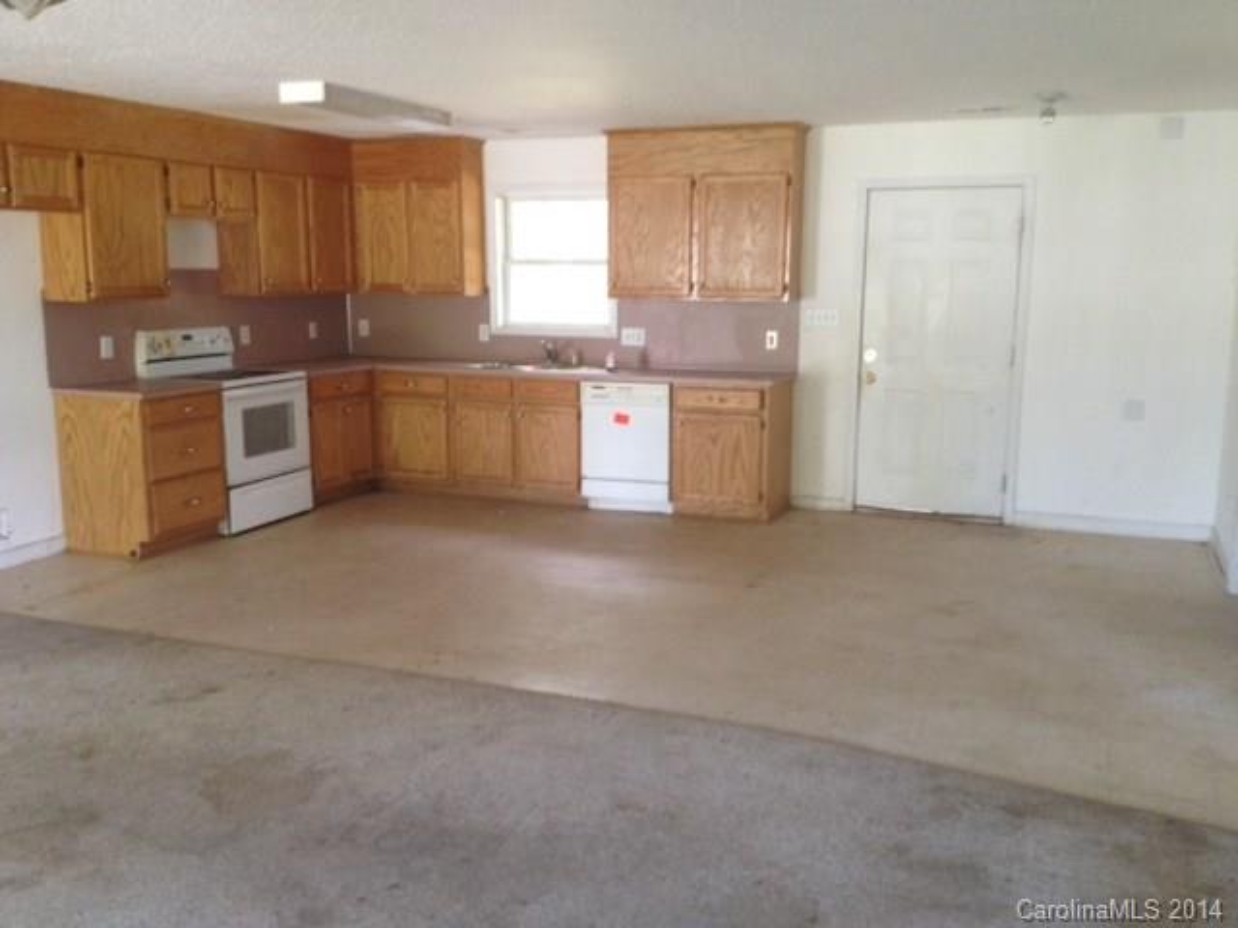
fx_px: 1252
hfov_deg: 52.6
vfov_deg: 40.7
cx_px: 619
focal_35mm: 35
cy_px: 464
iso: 100
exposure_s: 1/20
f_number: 2.4
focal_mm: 4.28
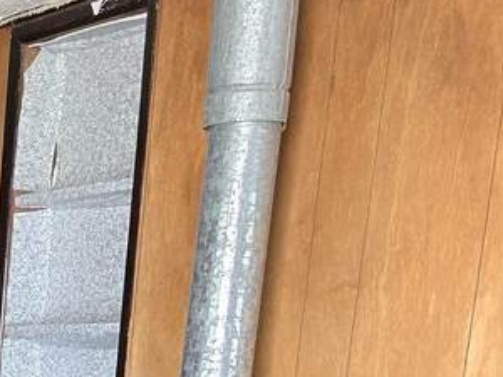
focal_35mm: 98
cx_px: -374
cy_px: 741
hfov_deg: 16.9
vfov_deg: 13.2
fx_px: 1424
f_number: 1.7
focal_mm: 6.3
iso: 640
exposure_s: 1/60
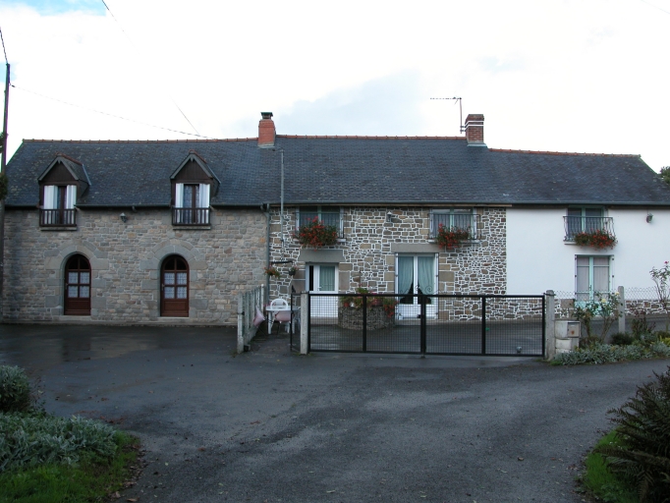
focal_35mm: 35
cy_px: 252
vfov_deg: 40.7
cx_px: 335
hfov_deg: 52.6
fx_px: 678
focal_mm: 8.9
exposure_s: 1/168
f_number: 5
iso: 100
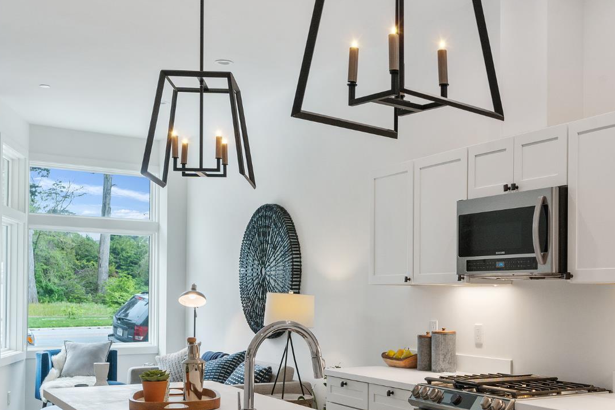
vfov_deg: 29.0
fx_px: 786
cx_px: 421
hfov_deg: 42.1
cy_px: 283
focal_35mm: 46
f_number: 8
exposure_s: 1/40
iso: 320
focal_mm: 33
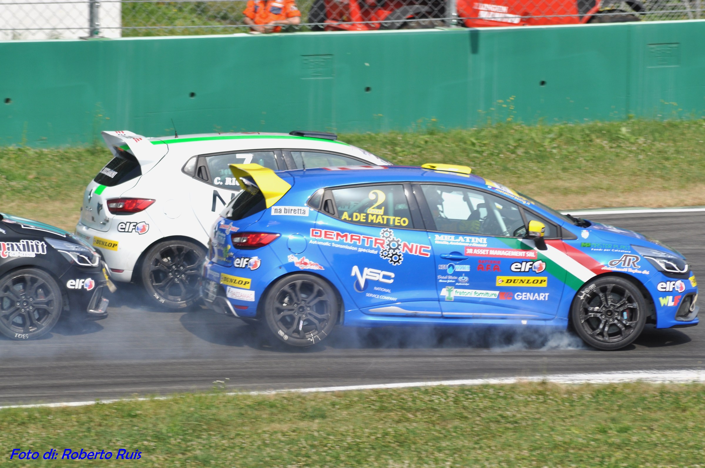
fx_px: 7921
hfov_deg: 5.1
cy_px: 234
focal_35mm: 405
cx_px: 352
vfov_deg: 3.4
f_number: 9
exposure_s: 1/400
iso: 200
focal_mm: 270
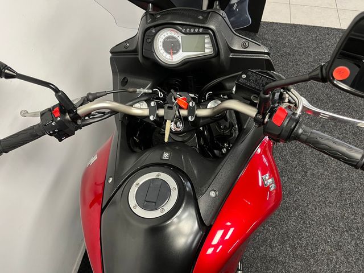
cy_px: 136
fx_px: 273
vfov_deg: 53.1
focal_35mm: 26
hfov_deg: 67.3
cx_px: 182
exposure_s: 1/50
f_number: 1.6
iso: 200
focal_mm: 5.1
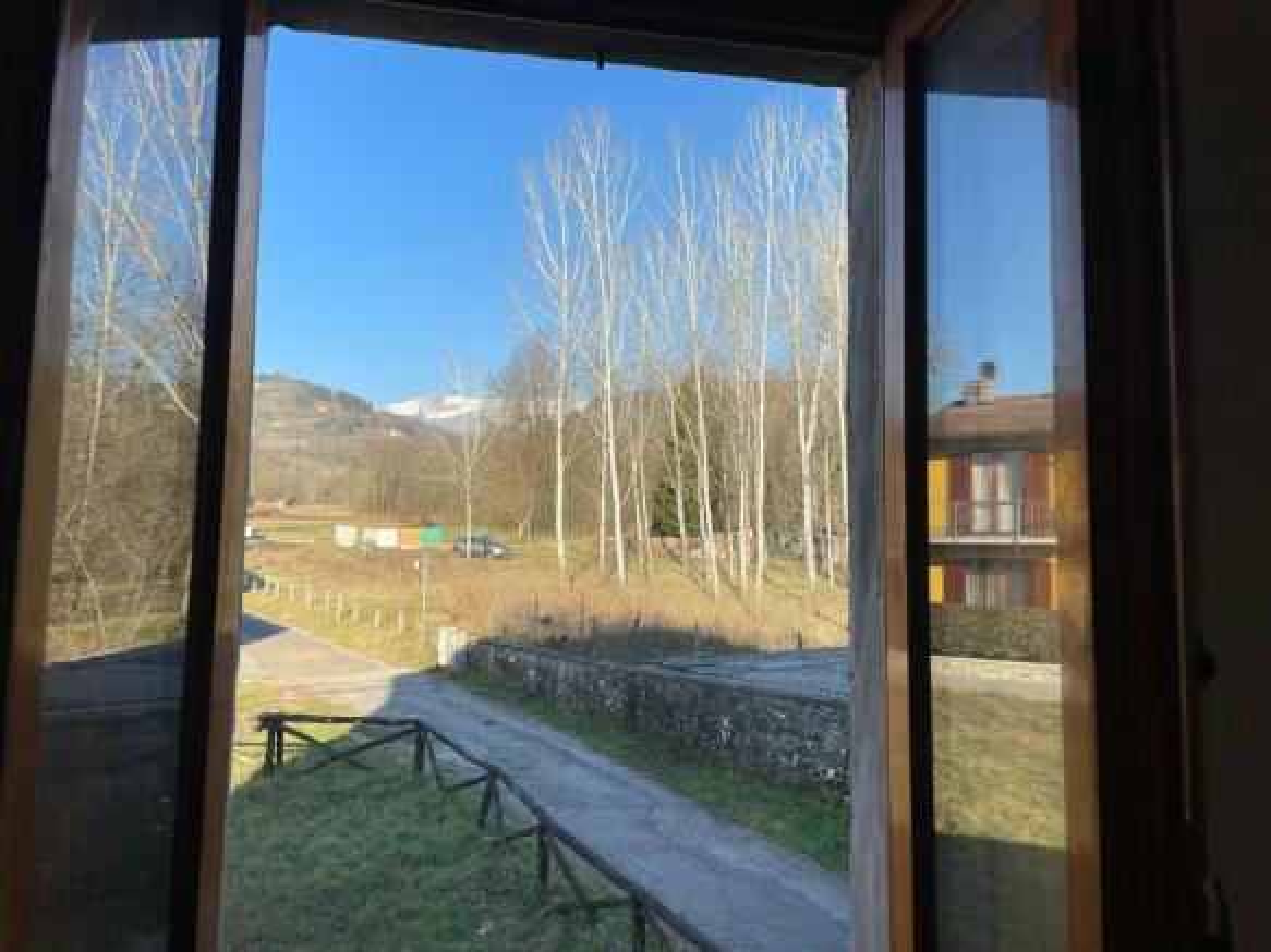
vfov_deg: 53.0
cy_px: 476
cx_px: 636
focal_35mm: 26
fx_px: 954
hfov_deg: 67.3
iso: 32
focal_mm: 4.2
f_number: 1.6
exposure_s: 1/1667
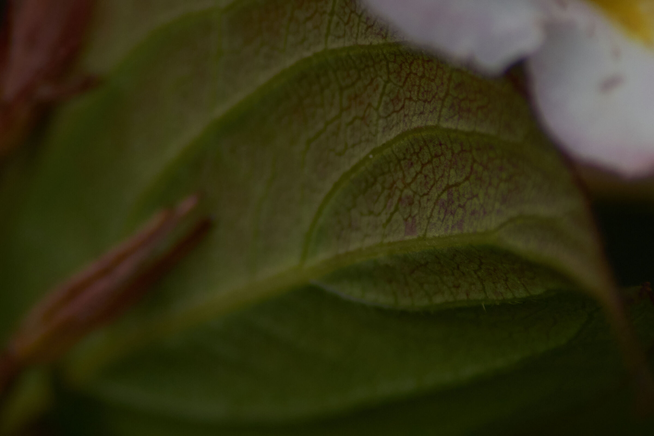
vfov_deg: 1.5
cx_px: 327
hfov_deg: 2.3
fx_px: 16349
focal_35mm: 900
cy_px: 218
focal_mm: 600
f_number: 11
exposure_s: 1/800
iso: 800
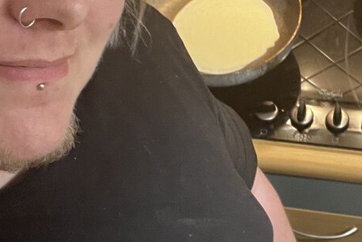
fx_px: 814
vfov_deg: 16.8
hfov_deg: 24.8
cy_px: 148
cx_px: 261
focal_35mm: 81
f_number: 2.2
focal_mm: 2.71
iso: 400
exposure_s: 1/25
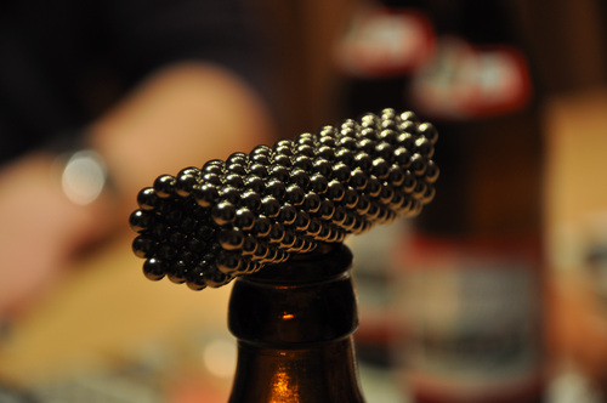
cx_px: 304
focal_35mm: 158
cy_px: 202
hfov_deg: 13.1
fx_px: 2652
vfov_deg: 8.7
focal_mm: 105
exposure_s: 1/13
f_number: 5.6
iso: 400
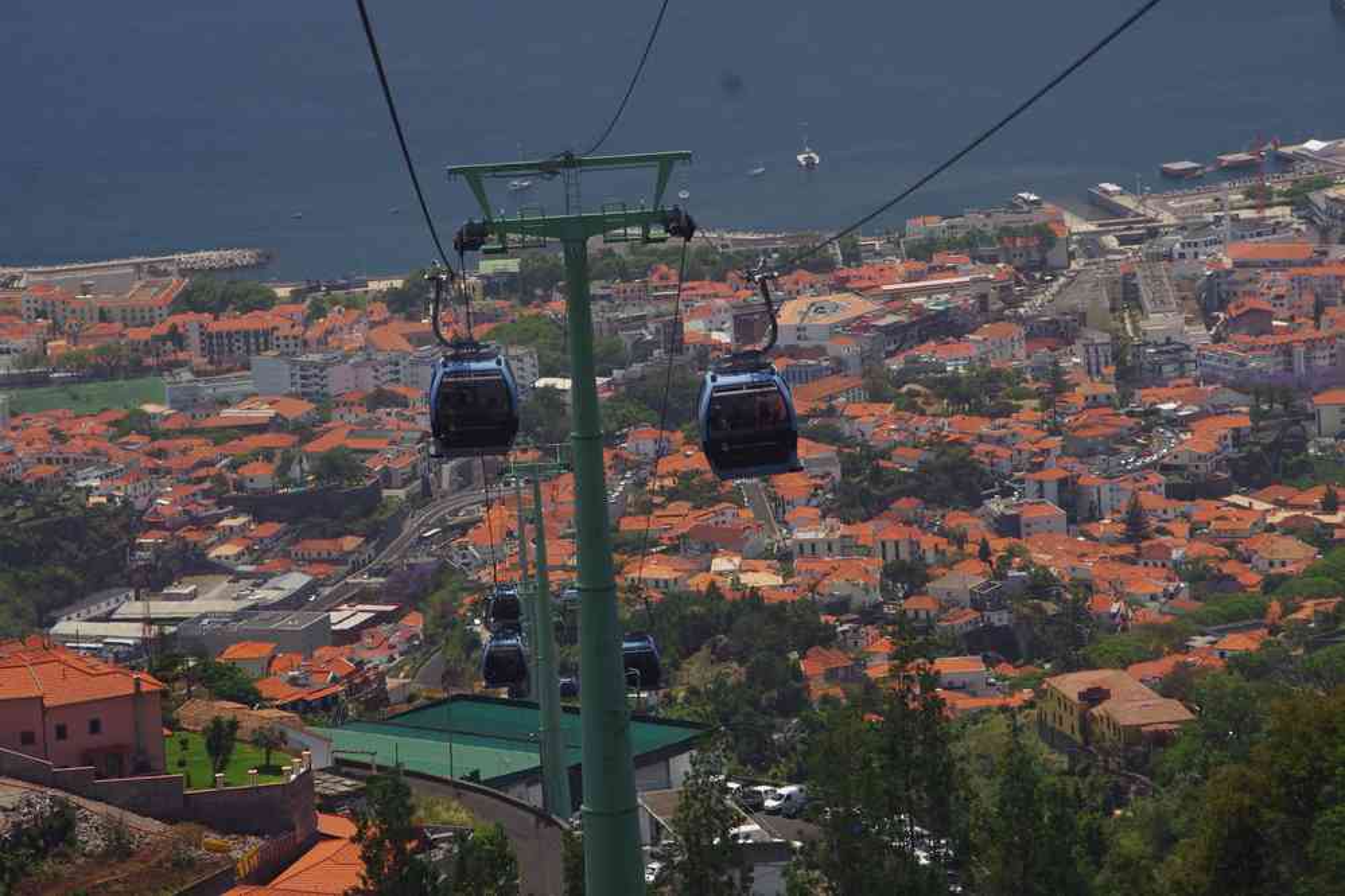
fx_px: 7565
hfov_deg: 10.2
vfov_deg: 6.8
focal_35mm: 202
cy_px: 448
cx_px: 672
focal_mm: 135
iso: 200
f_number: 7.1
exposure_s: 1/200
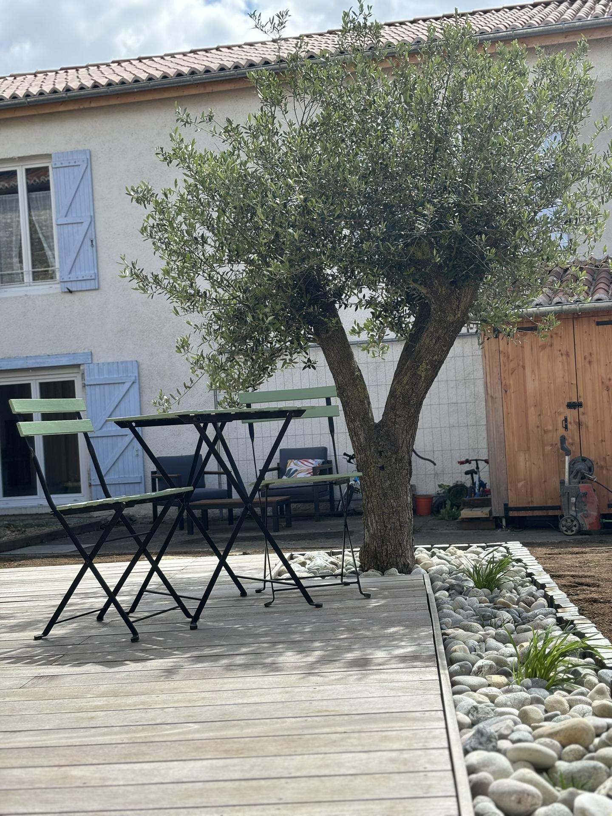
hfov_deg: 28.0
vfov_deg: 36.8
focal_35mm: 52
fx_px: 1226
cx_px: 306
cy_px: 408
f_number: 1.6
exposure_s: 1/1592
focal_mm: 5.96
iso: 40
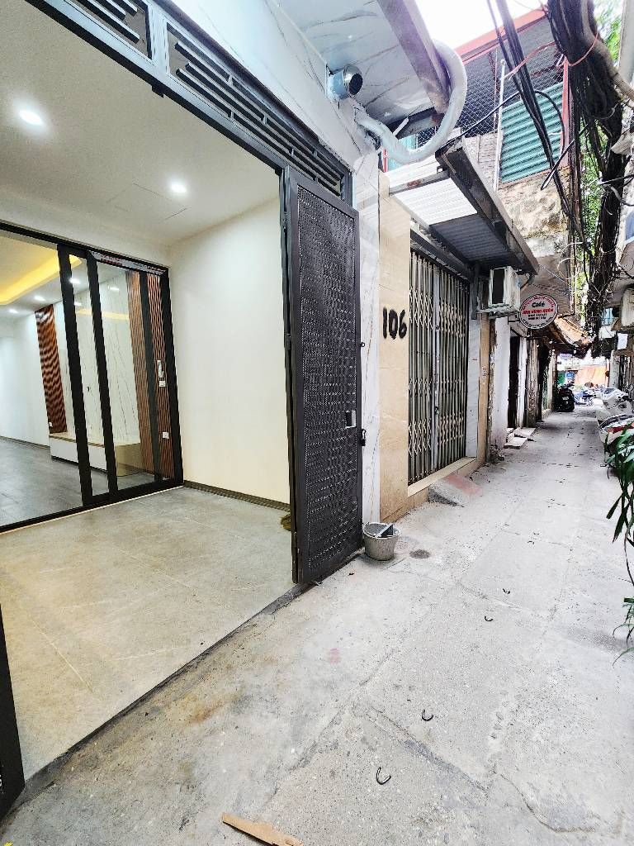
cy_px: 423
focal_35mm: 13
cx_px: 317
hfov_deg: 89.9
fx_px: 317
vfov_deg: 106.2
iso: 125
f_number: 2.2
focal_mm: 2.2
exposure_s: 1/50.3
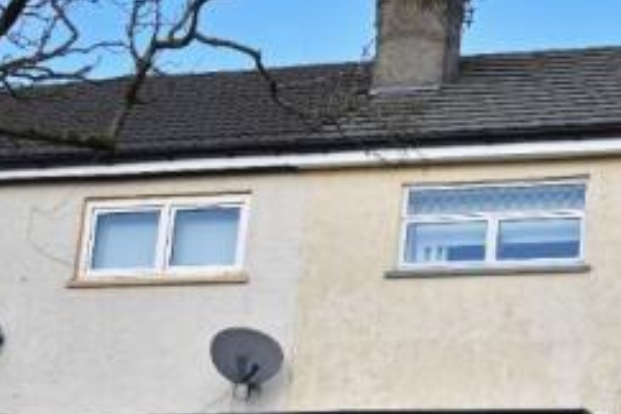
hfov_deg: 17.9
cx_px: 523
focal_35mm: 113
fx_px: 1949
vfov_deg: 12.1
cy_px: 349
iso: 400
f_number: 4.5
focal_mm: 28
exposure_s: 1/1600
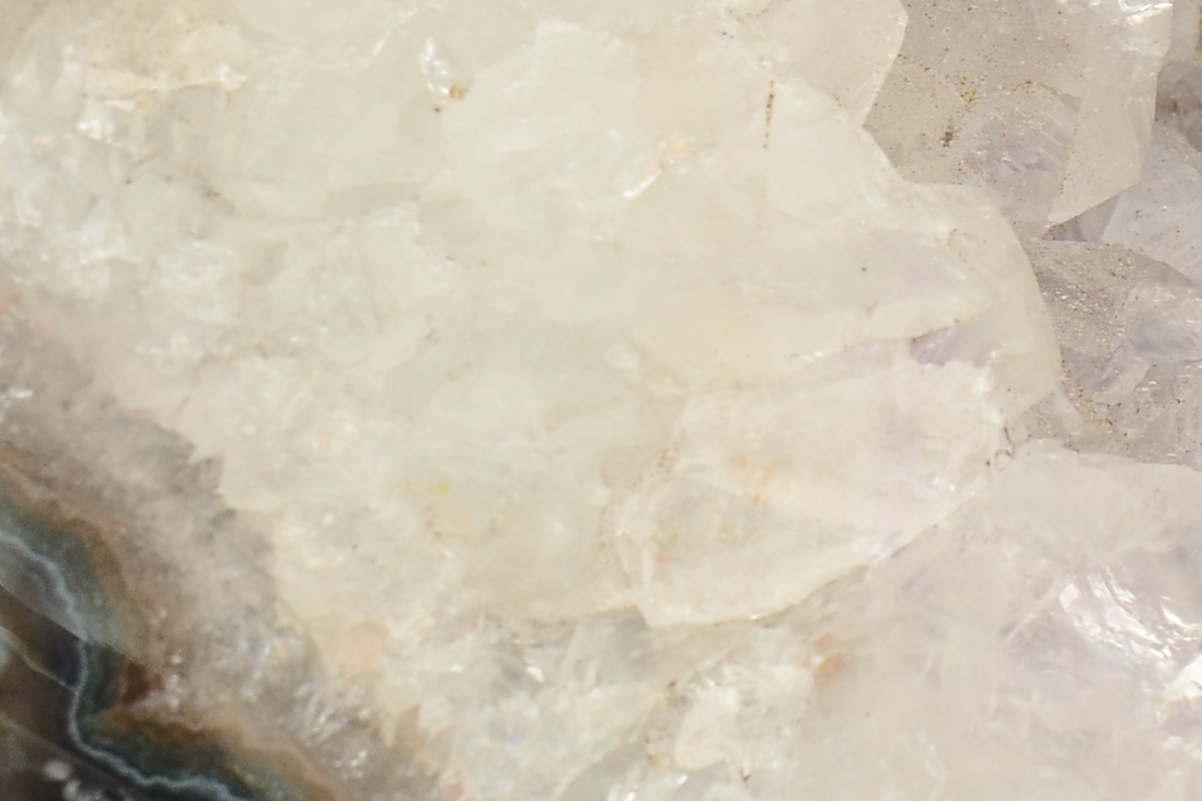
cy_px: -341
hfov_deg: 7.9
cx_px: 717
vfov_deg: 5.2
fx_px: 8747
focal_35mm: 262
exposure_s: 1/80
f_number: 13
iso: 320
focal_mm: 52
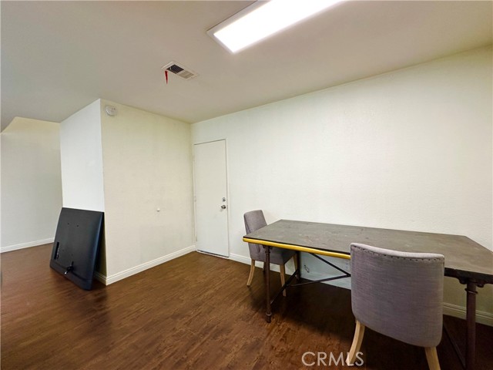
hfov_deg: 102.1
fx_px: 199
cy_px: 185
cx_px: 246
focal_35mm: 14
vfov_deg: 85.7
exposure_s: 1/120
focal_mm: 2.22
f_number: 2.2
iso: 160
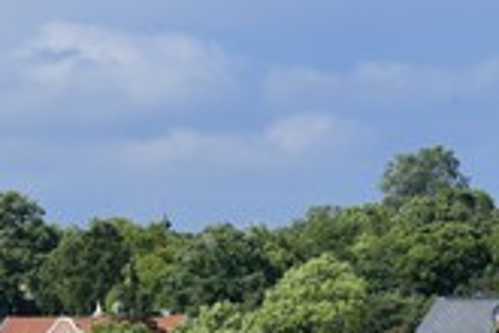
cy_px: 291
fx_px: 5807
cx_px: 584
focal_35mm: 419
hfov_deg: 4.9
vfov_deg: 3.3
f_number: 10
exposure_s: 1/500
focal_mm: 165
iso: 200
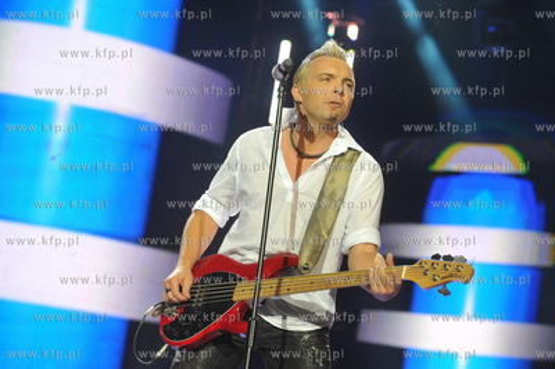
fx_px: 2079
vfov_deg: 10.1
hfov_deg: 15.2
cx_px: 278
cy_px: 184
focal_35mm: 135
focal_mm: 135
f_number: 5.6
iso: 3200
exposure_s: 1/200
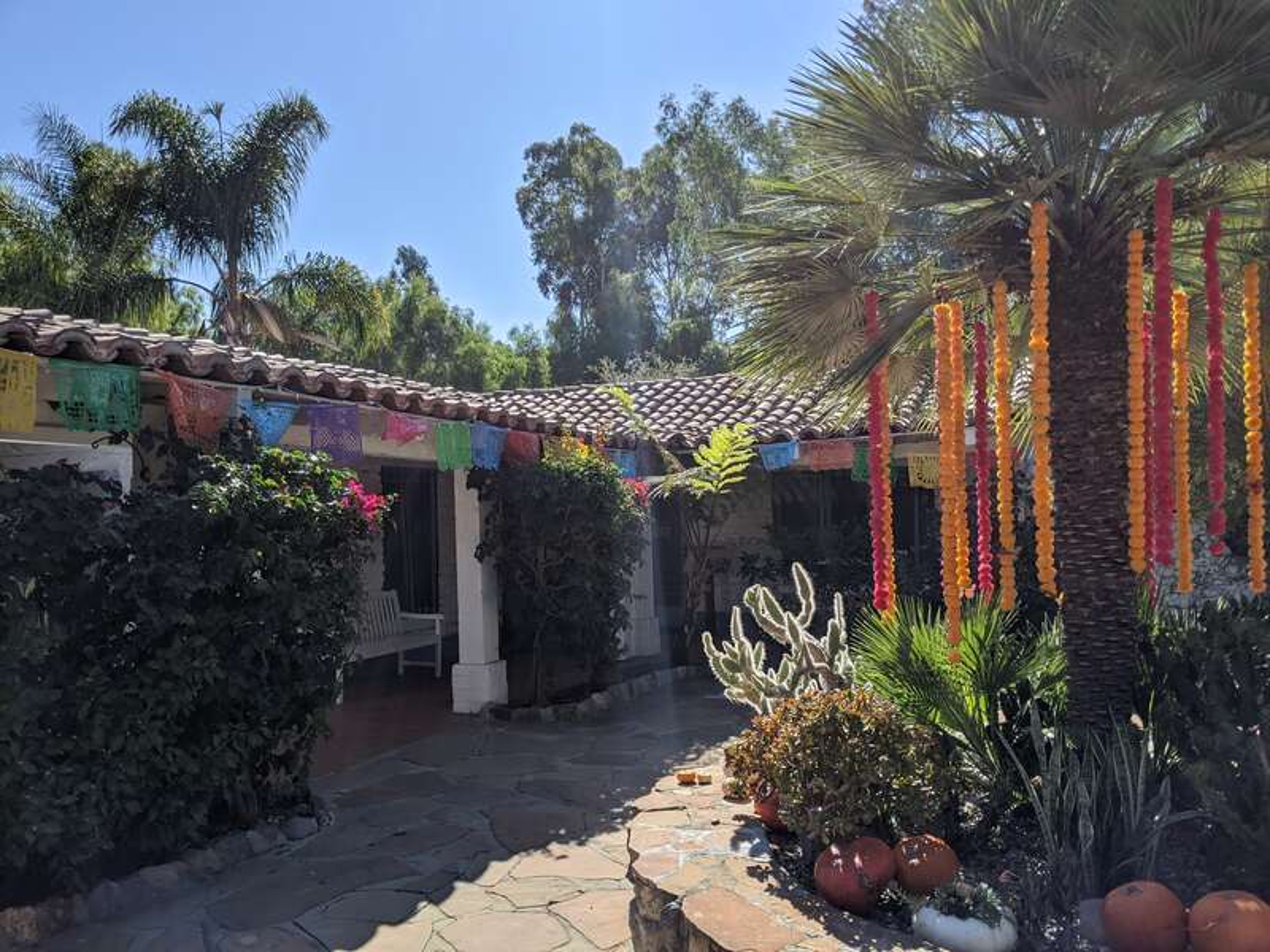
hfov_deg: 65.3
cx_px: 635
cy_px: 476
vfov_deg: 51.4
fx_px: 991
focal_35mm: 27
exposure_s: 1/4695
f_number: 1.8
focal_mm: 4.44
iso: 73
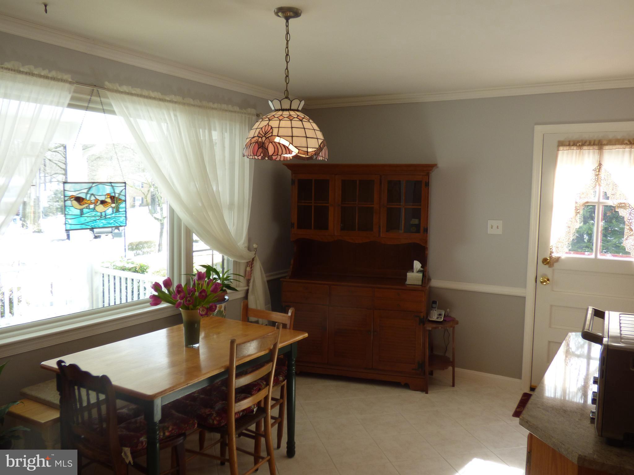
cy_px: 238
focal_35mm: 30
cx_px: 317
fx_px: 549
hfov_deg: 60.0
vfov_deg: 46.8
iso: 100
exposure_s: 1/60
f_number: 3.3
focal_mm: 5.29
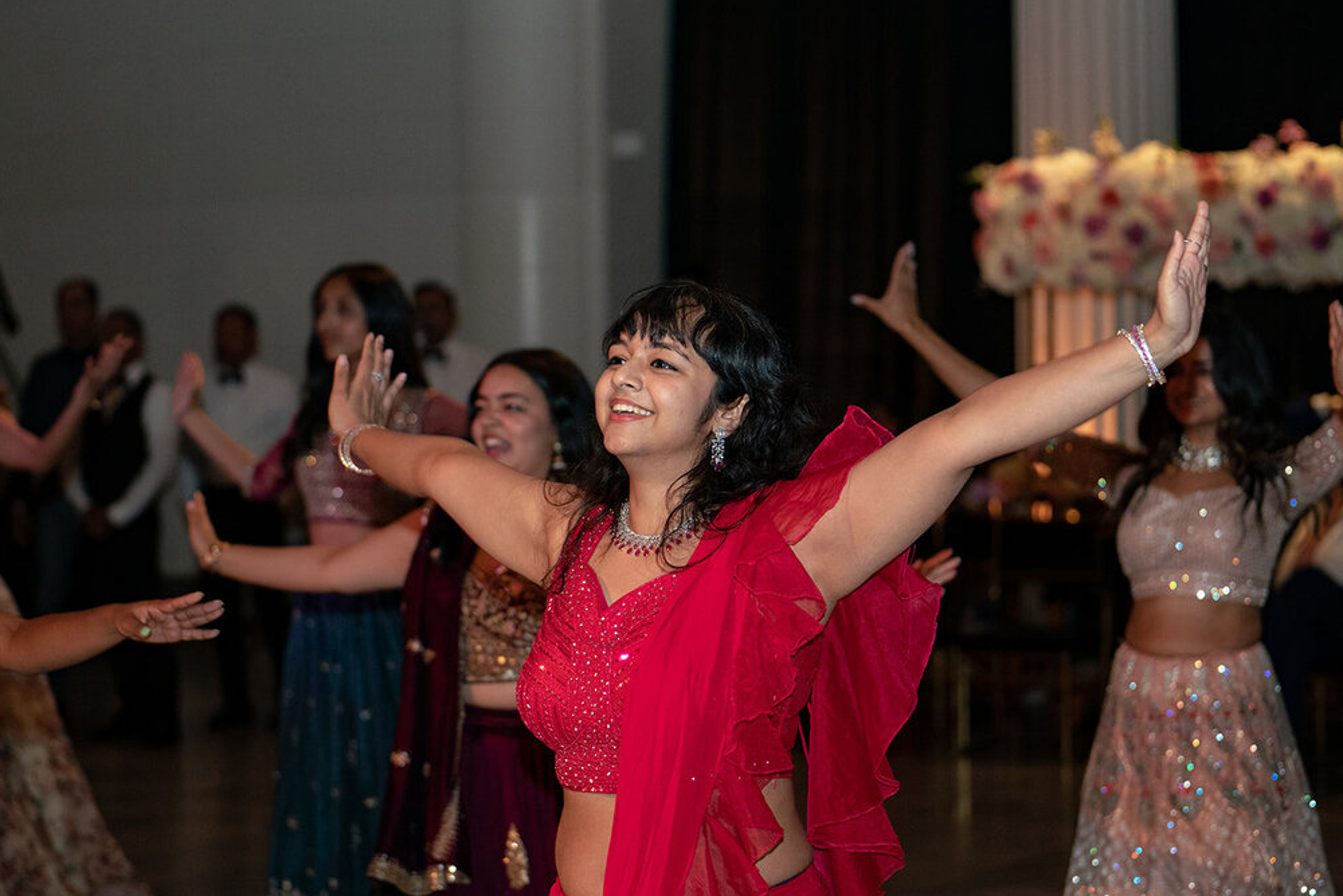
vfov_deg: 16.3
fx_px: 3134
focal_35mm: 84
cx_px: 694
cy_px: 533
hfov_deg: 24.2
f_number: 2.8
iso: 3200
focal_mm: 70
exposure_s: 1/200
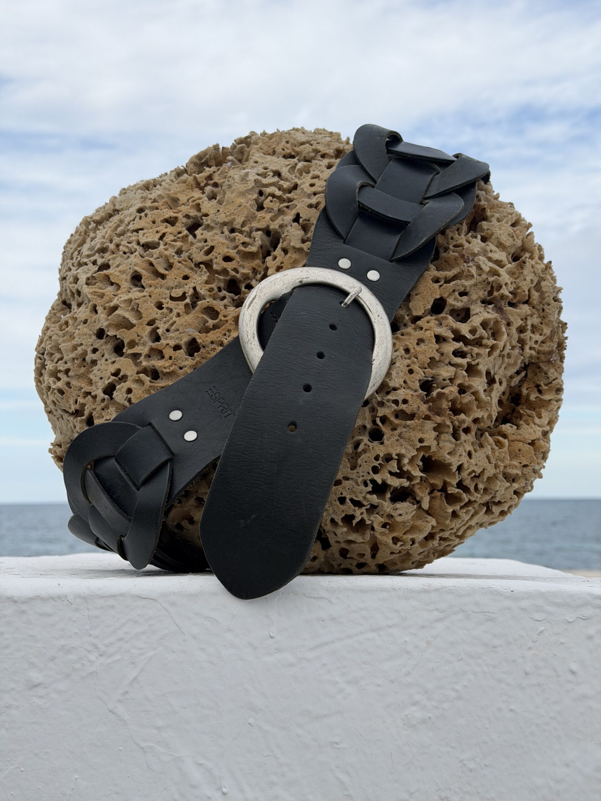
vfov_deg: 39.7
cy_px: 400
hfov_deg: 30.3
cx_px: 300
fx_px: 1111
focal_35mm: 48
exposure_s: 1/2577
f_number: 1.78
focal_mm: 6.76
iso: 64
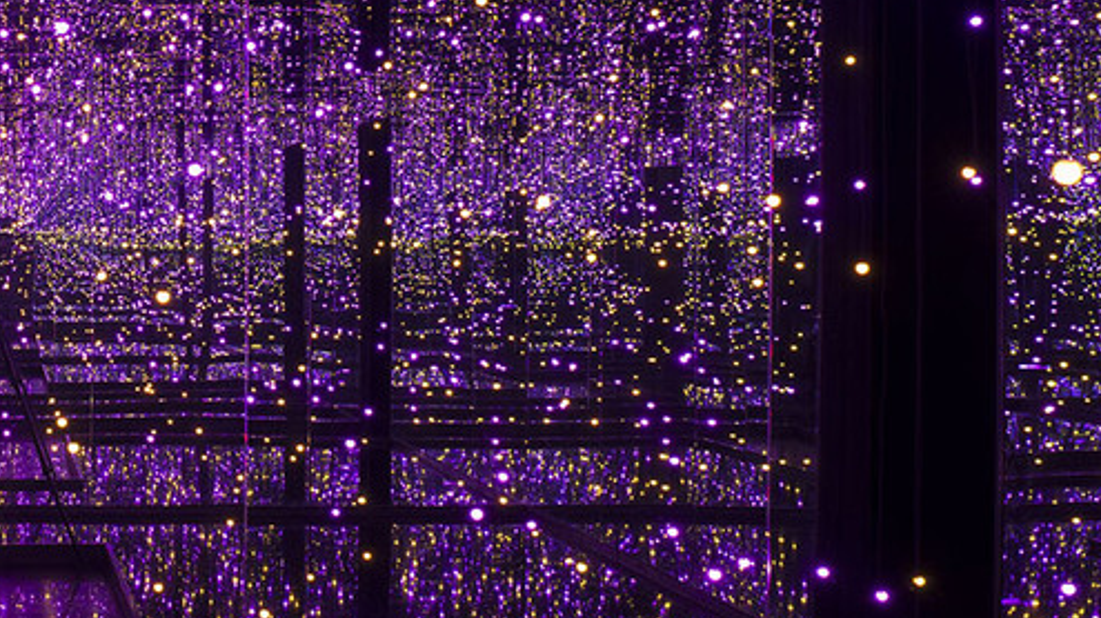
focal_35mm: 64
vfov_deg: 18.8
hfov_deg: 30.6
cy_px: 380
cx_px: 10
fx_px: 1868
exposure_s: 2
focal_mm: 28
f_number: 3.5
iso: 100
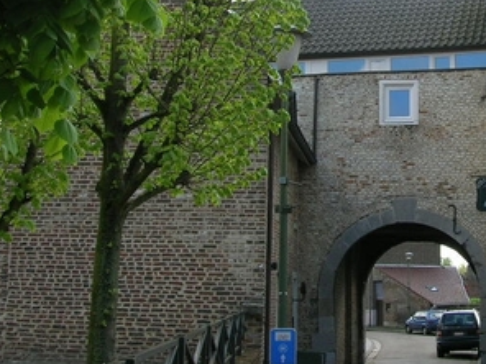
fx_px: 969
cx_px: 438
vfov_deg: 21.1
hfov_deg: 27.2
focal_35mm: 69
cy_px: 84
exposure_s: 1/123
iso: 50
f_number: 4.9
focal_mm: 5.7
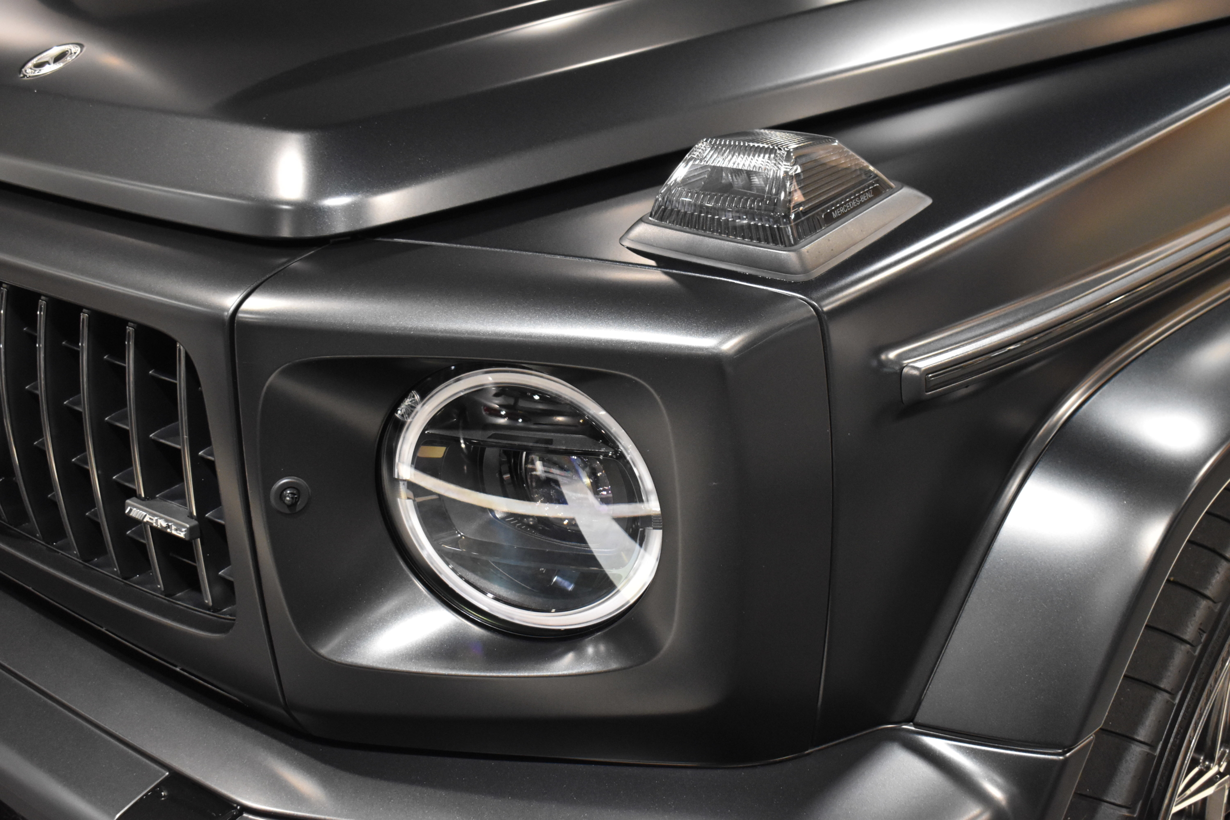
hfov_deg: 43.6
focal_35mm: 45
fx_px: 1537
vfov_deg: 29.9
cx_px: 615
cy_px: 410
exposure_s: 1/50
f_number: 4.5
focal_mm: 30
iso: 2800
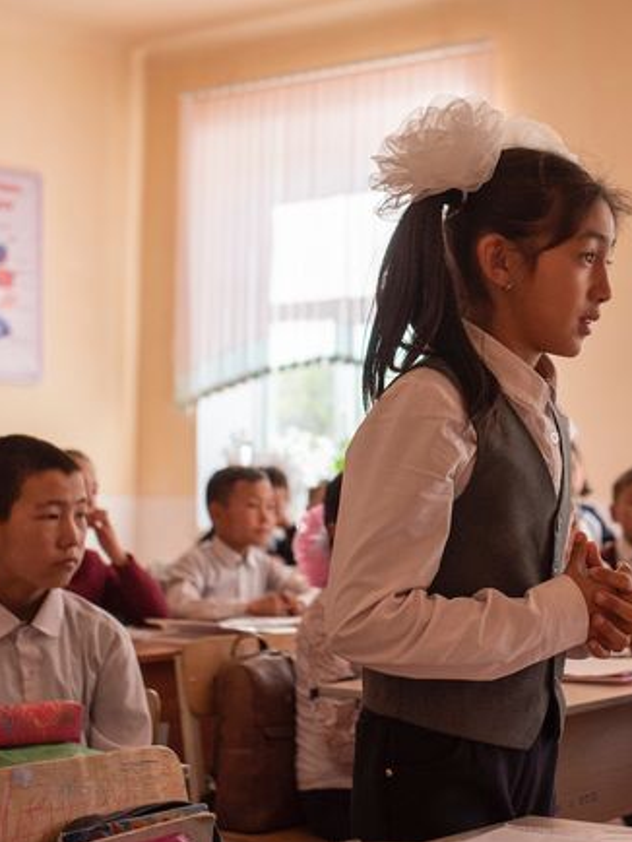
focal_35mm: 62
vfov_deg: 31.2
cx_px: 477
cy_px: 422
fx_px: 1508
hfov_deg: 23.4
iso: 640
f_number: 3.2
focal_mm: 35
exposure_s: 1/2000
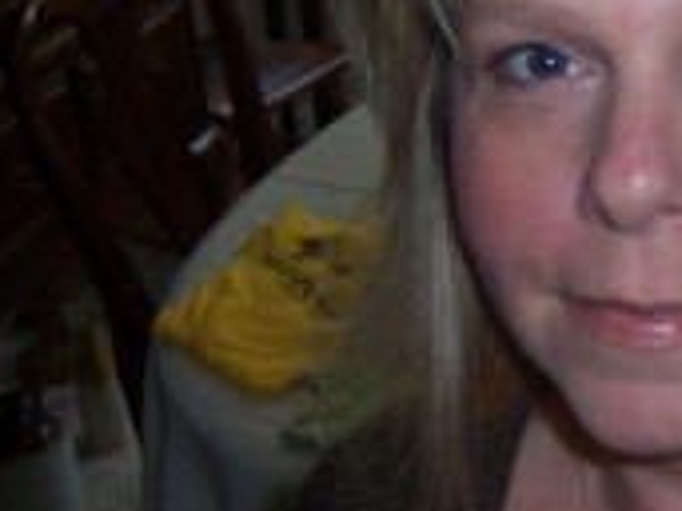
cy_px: 126
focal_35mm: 87
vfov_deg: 16.9
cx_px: 530
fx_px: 1713
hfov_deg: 22.3
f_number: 2.8
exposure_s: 1/60
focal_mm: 5.5
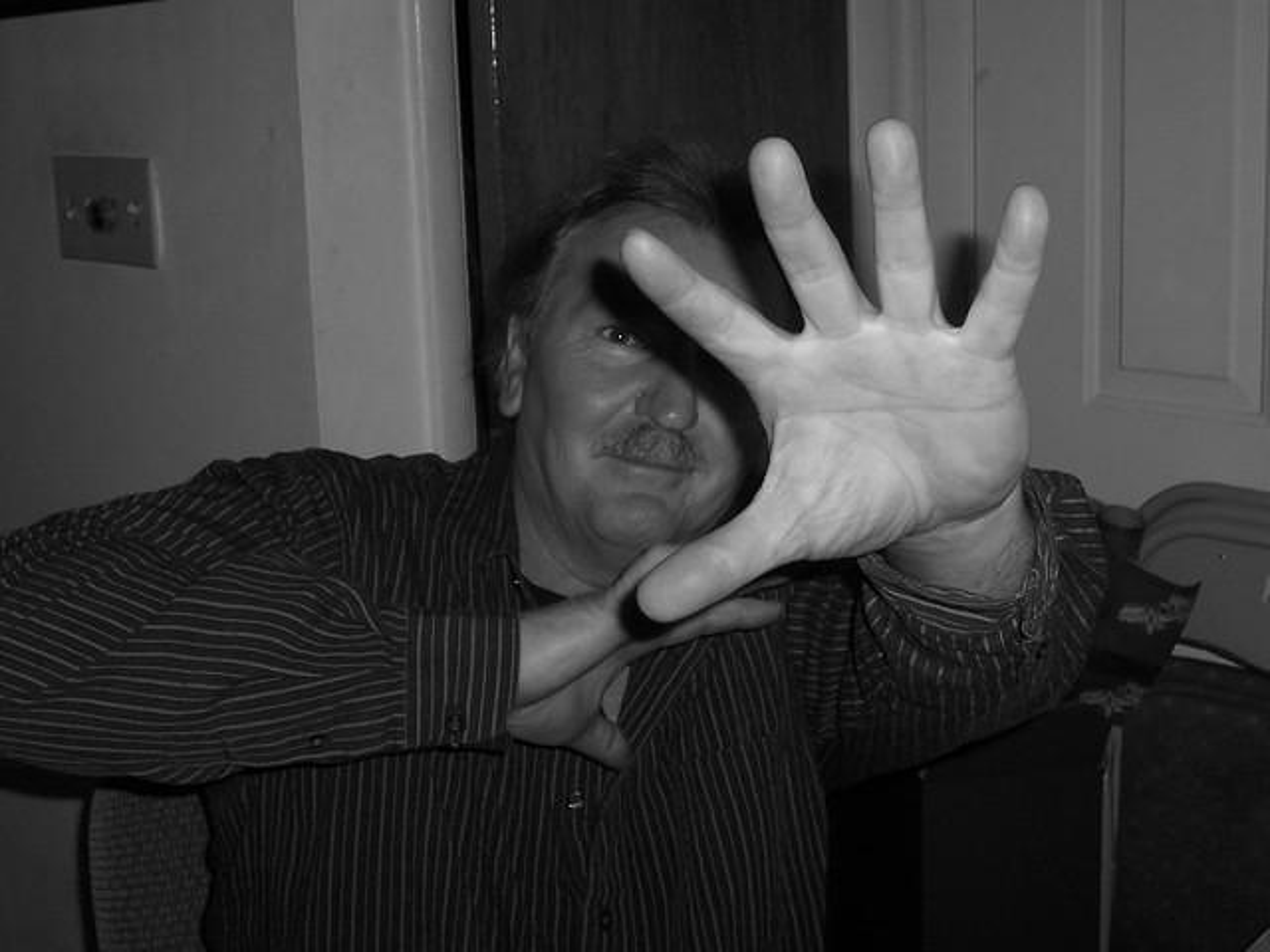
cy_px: 476
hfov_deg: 33.8
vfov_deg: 25.7
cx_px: 635
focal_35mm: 57
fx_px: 2091
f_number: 3.4
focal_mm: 8.6
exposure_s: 1/60
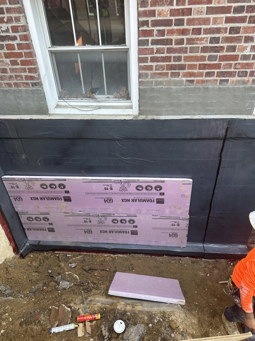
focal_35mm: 24
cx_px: 128
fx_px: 236
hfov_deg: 56.8
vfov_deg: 71.6
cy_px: 170
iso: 64
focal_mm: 6.86
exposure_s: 1/121
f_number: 1.78
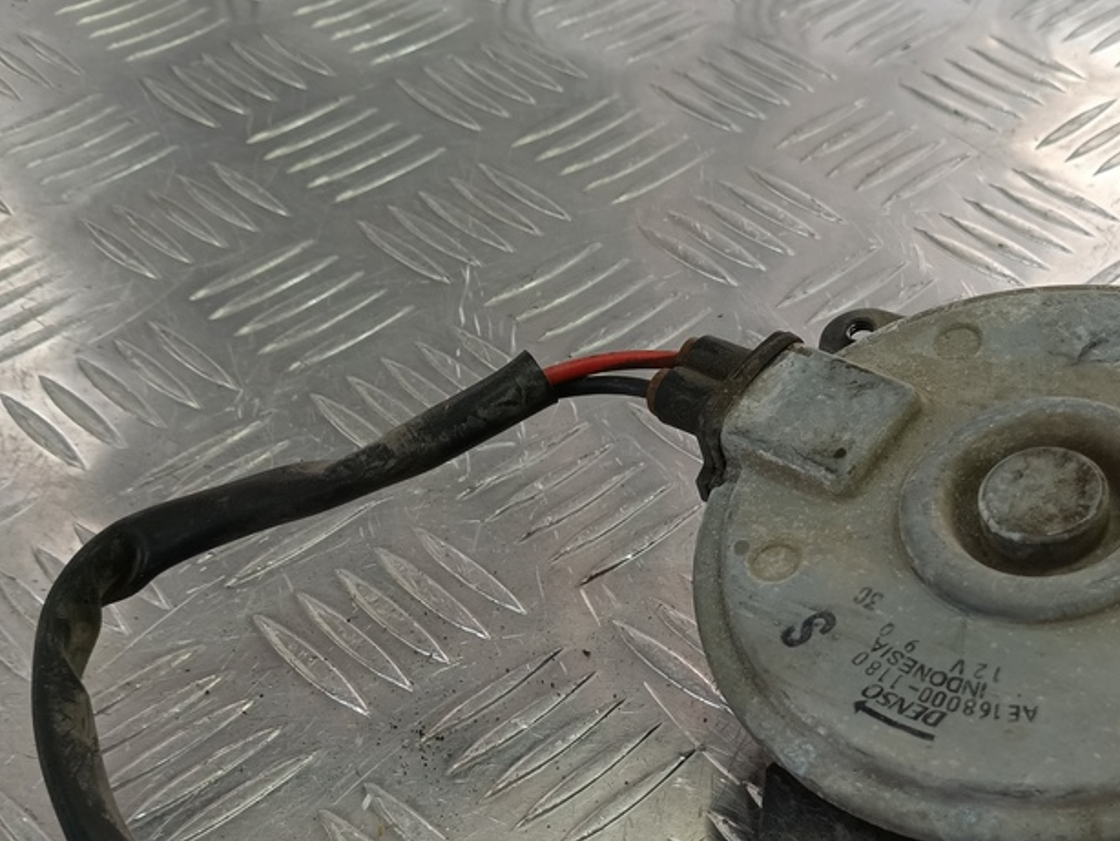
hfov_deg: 41.3
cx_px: 783
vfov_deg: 31.3
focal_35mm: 45
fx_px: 1457
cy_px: 679
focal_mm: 4.11
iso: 125
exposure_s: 1/100
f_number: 1.6
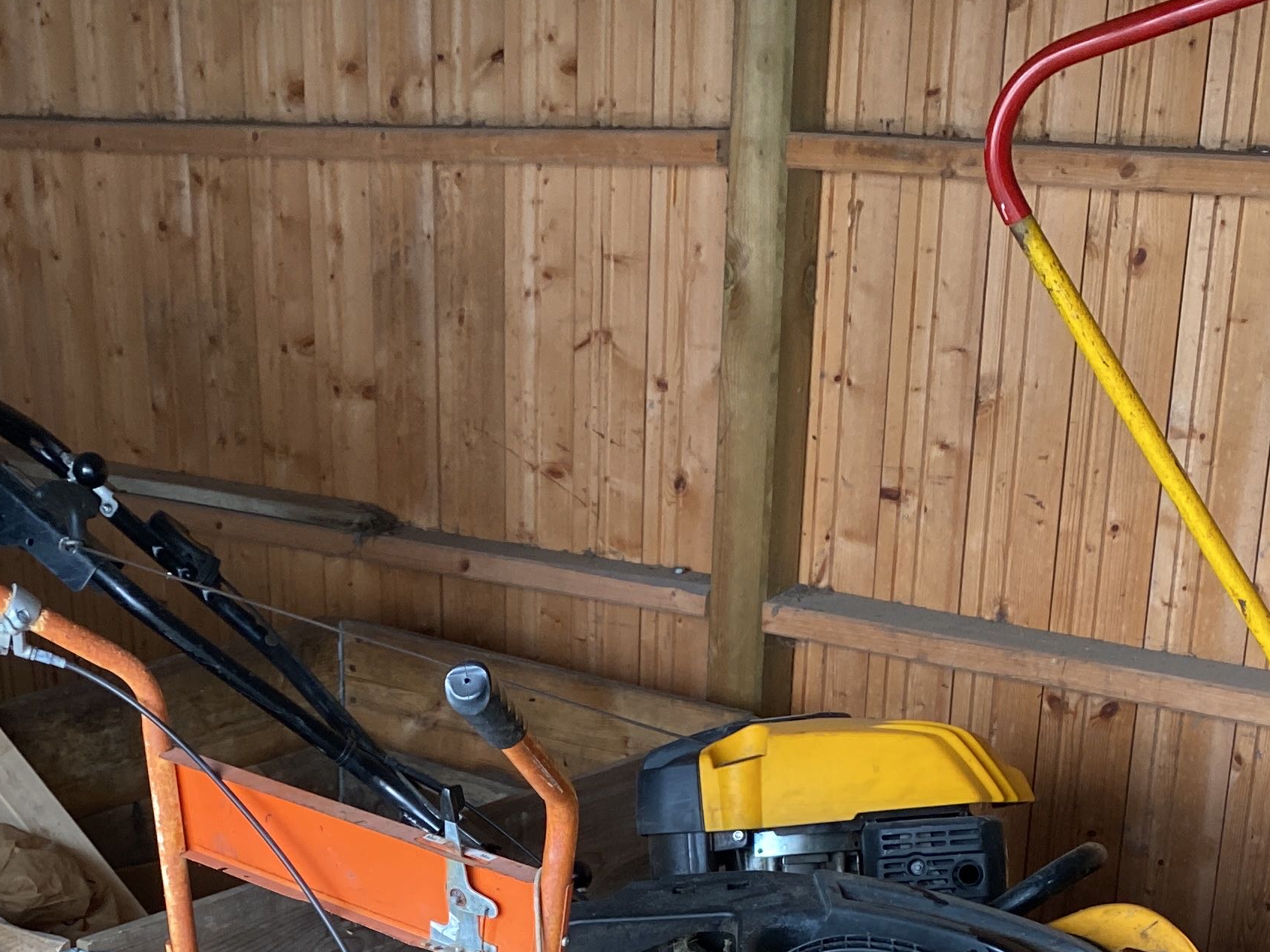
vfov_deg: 22.4
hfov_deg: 31.0
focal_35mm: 62
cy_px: 1031
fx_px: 2275
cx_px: 428
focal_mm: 4.25
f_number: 1.8
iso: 125
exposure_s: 1/99
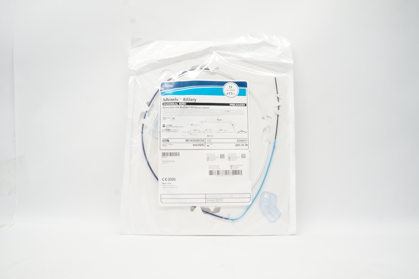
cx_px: 210
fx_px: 314
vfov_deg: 47.8
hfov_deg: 67.4
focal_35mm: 27
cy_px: 140
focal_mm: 18
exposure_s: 1/20
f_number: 11
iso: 800
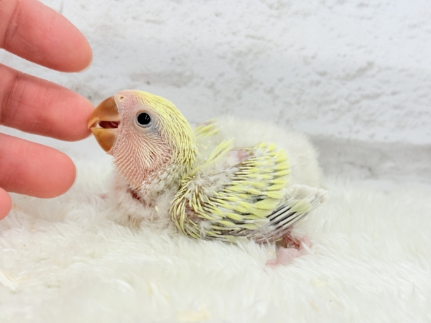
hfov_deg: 36.8
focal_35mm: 52
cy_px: 162
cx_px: 216
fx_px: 647
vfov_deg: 28.0
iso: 40
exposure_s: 1/50
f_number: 1.6
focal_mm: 5.96
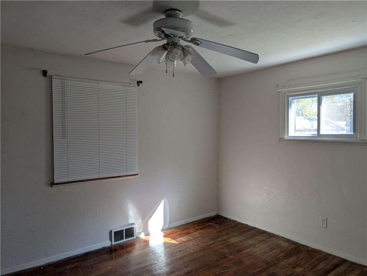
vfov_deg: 56.9
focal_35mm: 24
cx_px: 184
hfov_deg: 71.5
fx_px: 255
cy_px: 138
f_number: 1.68
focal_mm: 6.9
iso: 112
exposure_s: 1/258
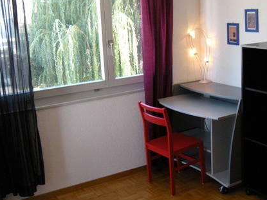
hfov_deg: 35.1
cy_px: 96
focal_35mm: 54
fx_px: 416
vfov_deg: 27.0
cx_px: 184
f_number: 3.8
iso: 220
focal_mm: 5.9
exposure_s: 1/59.8
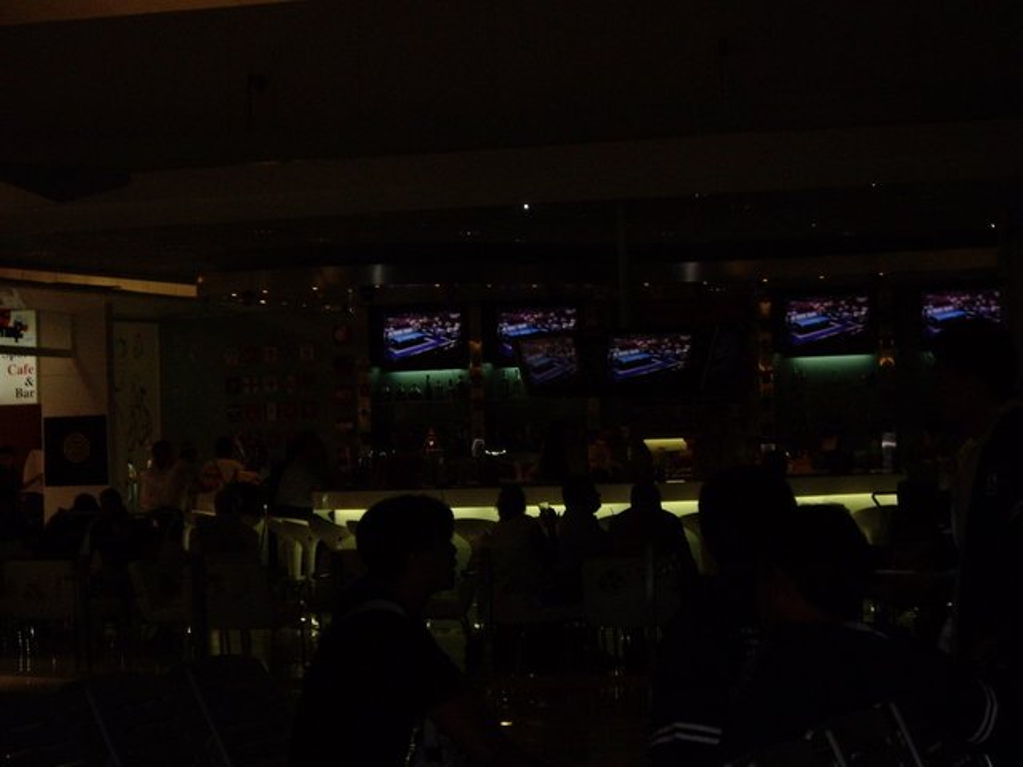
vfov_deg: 13.0
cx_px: 512
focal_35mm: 114
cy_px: 384
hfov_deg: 17.3
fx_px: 3369
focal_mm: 18.6
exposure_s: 1/125
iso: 200
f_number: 5.2
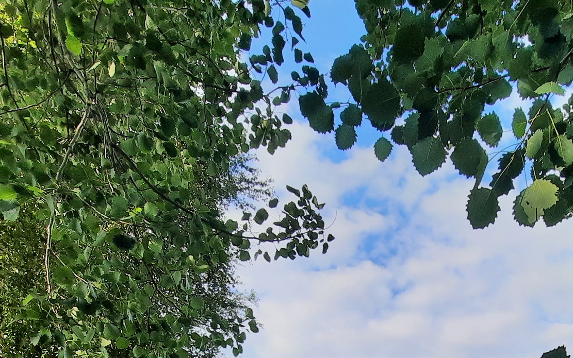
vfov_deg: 30.8
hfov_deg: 59.0
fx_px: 484
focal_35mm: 31
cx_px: 406
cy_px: 477
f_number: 2.2
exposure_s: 1/590
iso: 40
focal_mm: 1.74
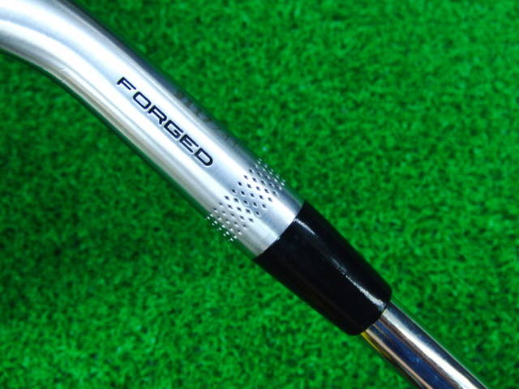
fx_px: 555
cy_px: 194
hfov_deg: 50.1
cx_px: 260
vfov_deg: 38.7
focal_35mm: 37
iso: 400
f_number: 3.6
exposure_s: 1/40
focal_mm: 6.42
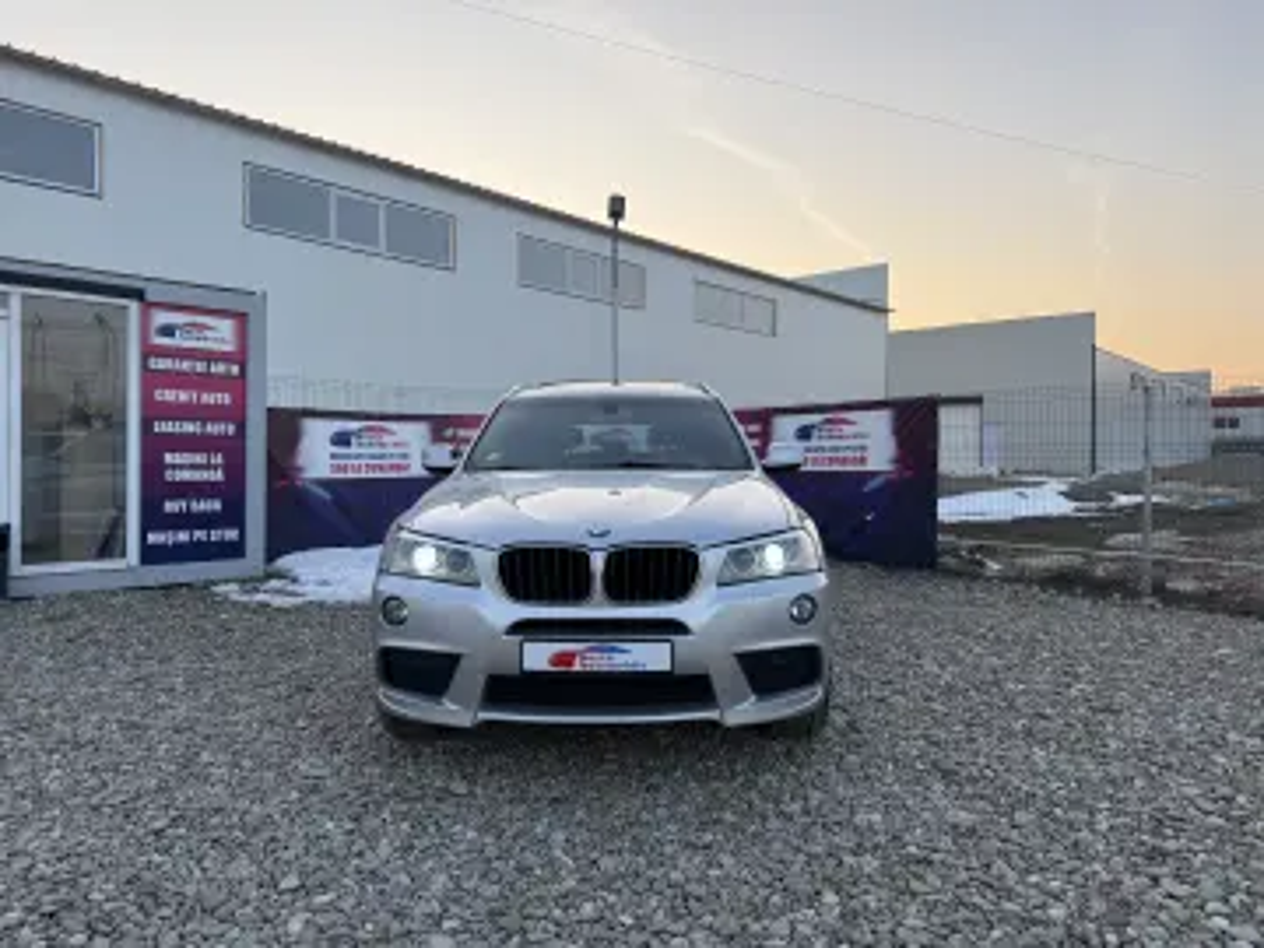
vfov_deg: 56.8
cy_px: 474
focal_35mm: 24
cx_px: 632
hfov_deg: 71.6
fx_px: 876
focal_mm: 6.76
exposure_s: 1/805
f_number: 1.78
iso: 80
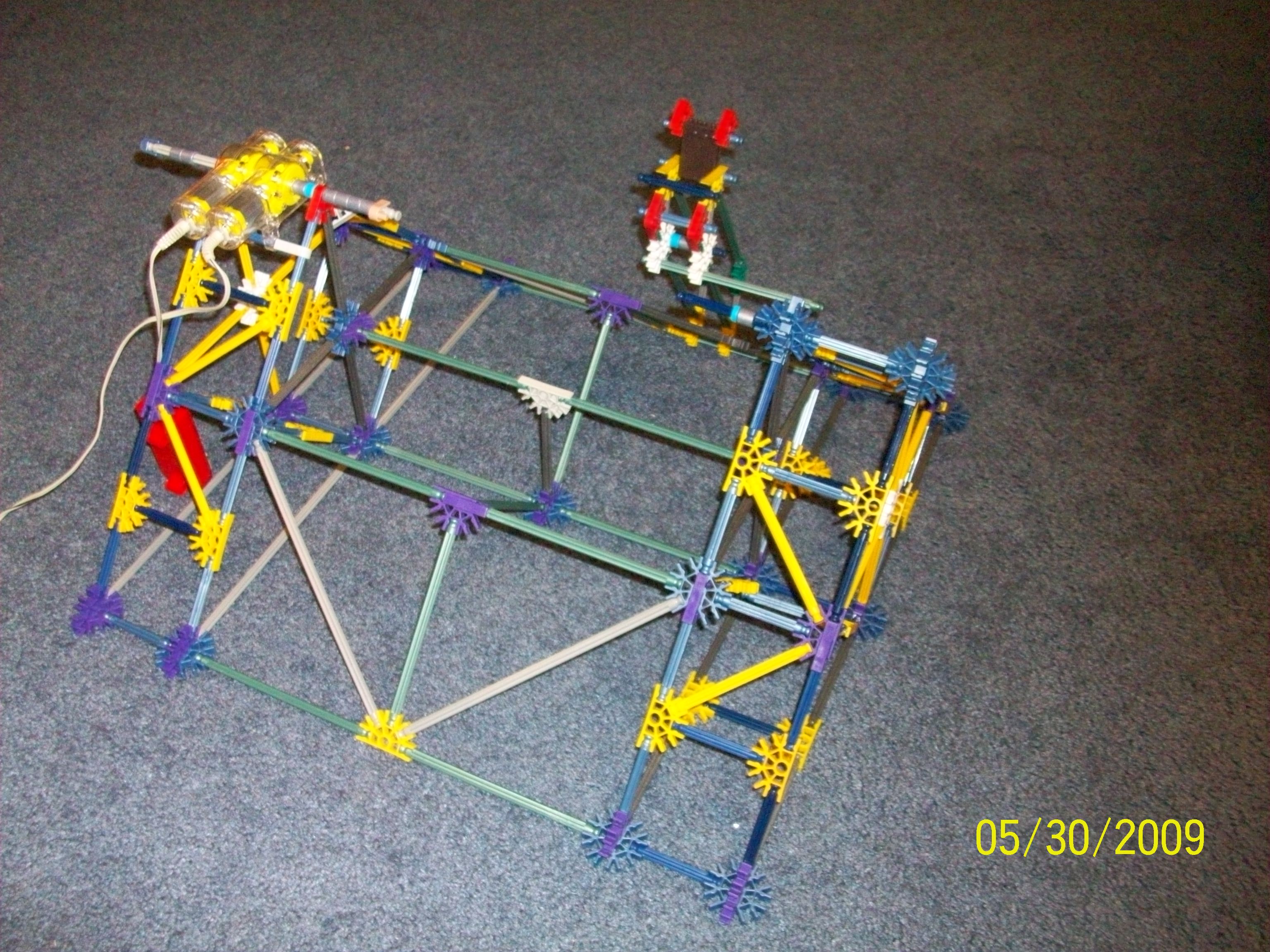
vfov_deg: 41.8
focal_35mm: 34
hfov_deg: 54.0
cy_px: 476
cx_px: 635
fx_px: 1247
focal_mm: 5.7
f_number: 2.8
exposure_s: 1/60
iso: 320
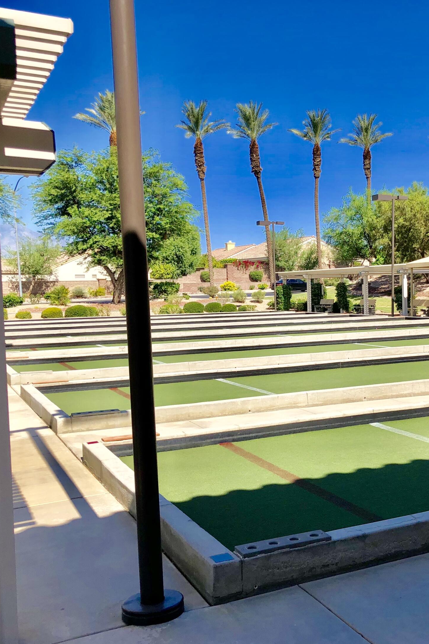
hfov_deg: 32.6
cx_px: 335
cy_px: 331
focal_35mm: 40
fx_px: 715
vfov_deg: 48.5
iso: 20
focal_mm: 4
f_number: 1.8
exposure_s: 1/1869
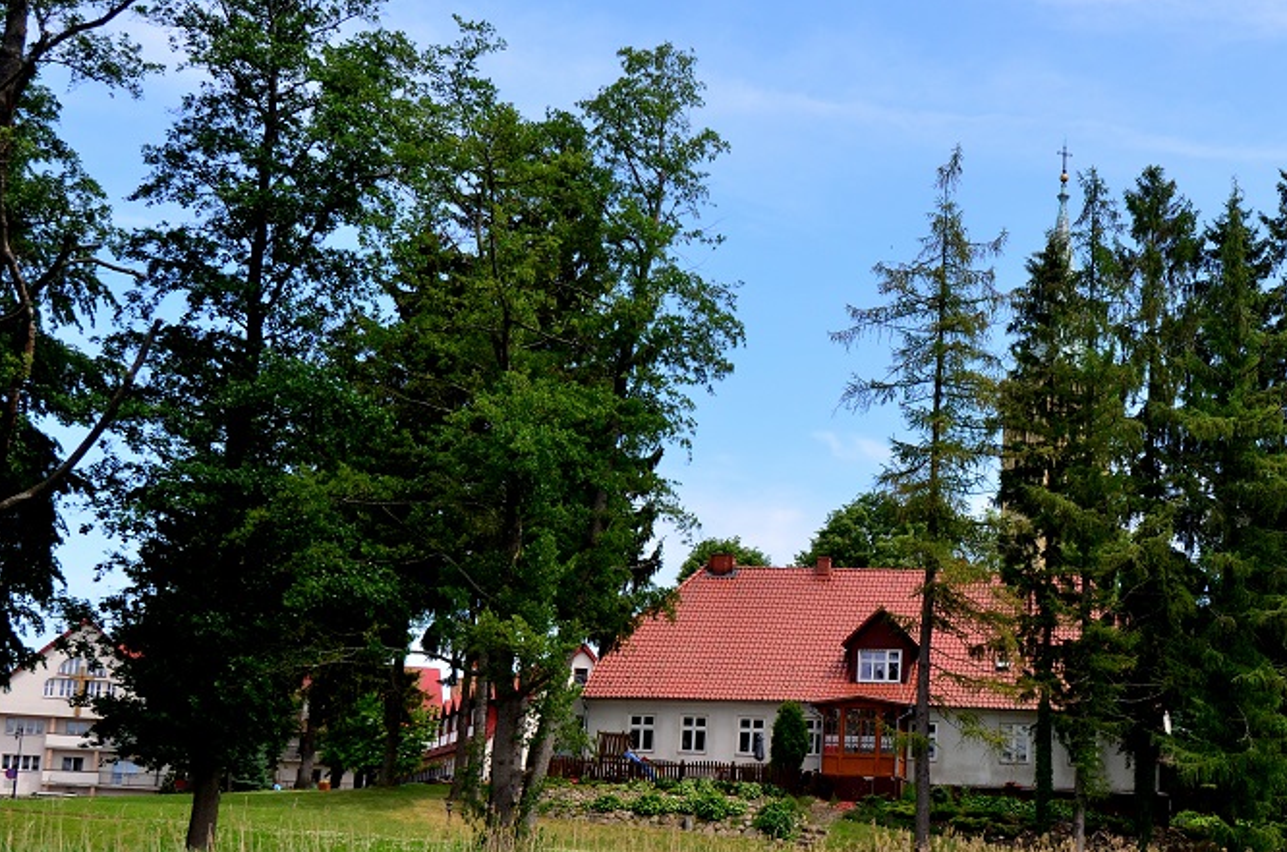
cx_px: 925
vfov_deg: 29.5
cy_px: 584
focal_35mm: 45
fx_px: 1605
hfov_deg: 42.7
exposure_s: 1/500
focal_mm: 20
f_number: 8
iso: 400
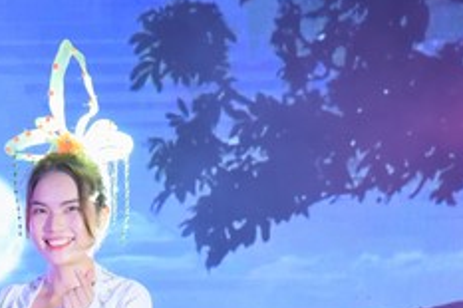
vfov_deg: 4.1
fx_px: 4305
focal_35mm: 335
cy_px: 320
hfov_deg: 6.1
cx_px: -79
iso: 1600
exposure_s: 1/125
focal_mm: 120
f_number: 5
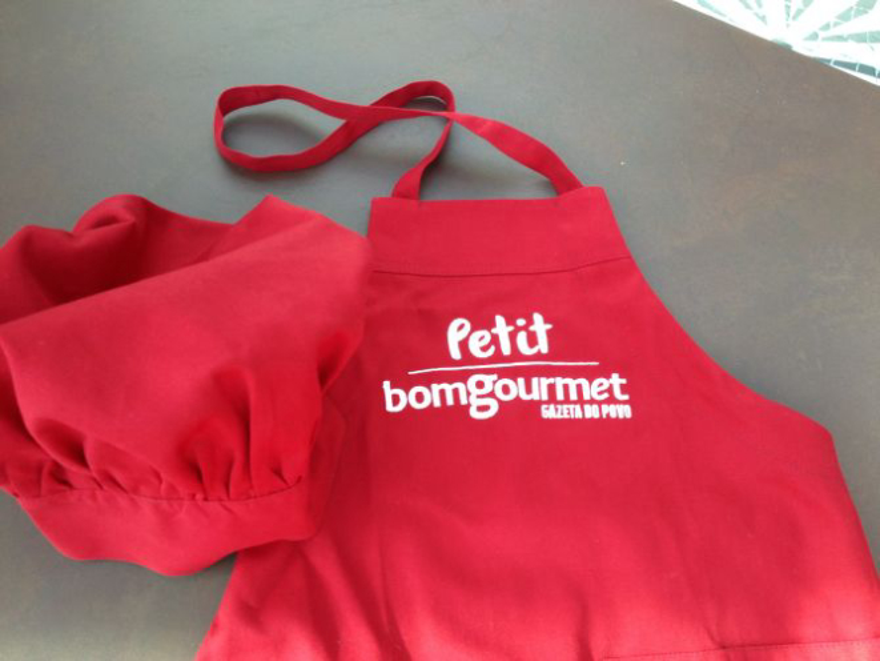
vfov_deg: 40.7
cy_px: 330
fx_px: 890
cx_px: 440
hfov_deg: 52.6
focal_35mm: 35
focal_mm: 4.28
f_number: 2.4
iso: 50
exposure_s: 1/20
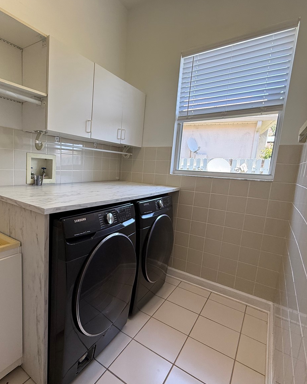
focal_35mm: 19
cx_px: 106
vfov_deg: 83.3
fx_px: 216
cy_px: 196
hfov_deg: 69.1
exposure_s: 1/120
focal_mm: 2.22
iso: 200
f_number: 2.2
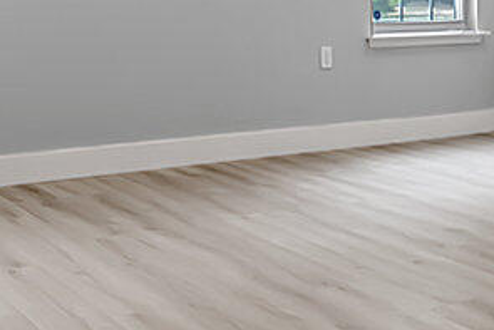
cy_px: -69
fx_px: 892
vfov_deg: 19.7
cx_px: 214
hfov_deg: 30.9
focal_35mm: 65
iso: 200
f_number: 6.3
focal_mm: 10
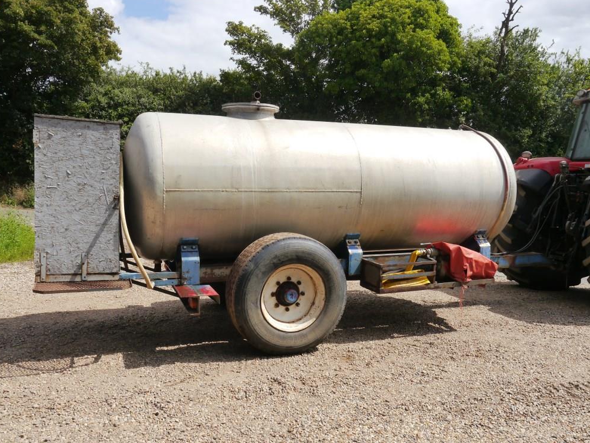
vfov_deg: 48.2
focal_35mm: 29
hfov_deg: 61.7
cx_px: 299
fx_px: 494
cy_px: 224
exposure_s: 1/400
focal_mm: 14
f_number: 8
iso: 160
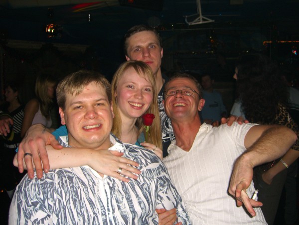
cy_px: 112
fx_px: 328
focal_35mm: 38
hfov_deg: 49.0
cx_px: 150
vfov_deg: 37.7
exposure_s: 1/60
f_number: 2.8
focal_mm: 7.9
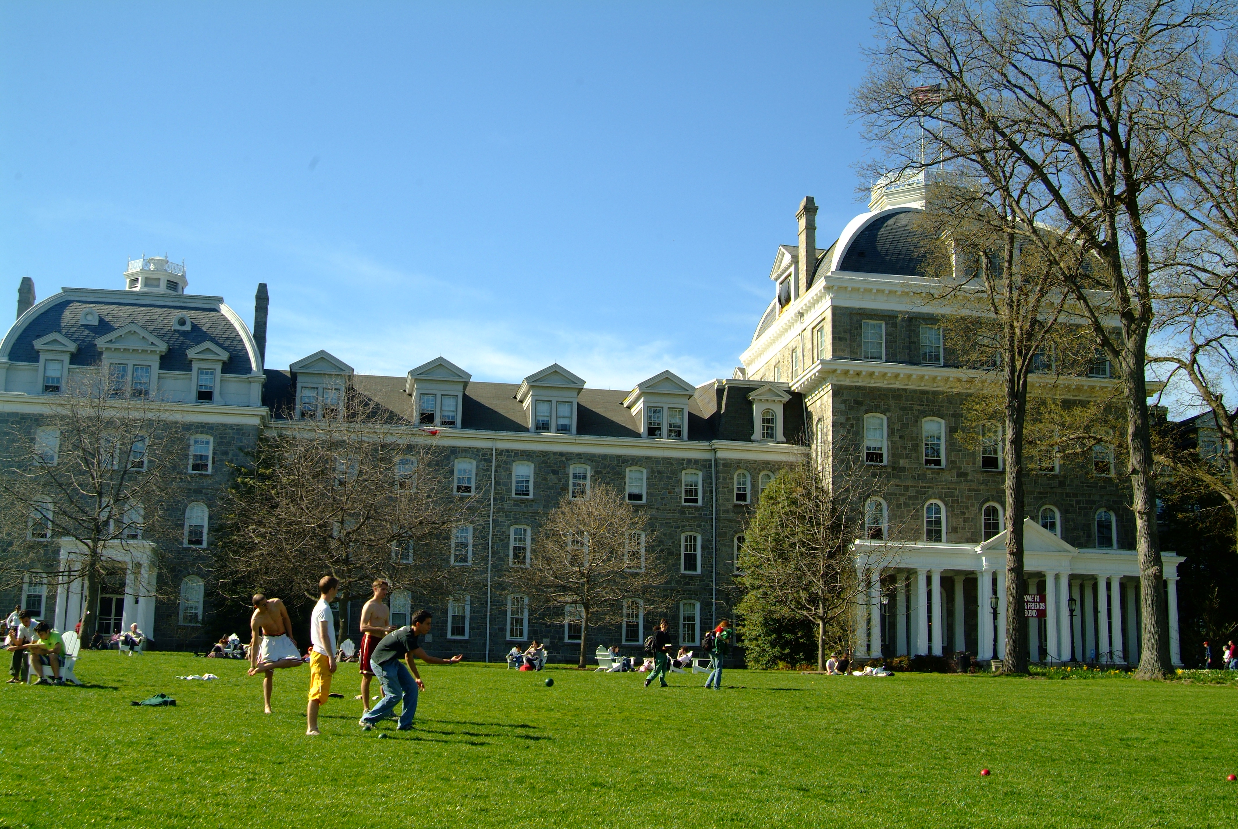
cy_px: 414
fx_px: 1549
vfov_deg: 29.9
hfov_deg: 43.6
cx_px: 619
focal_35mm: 45
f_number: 8
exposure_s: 1/250
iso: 200
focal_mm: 30
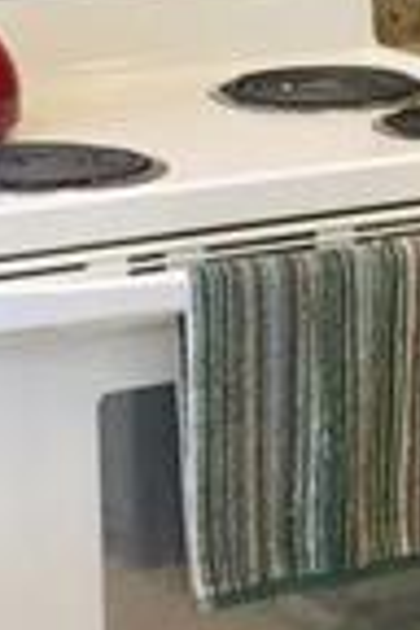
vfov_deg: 9.6
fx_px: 3762
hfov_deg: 6.2
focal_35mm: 215
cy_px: 149
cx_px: 897
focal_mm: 4.15
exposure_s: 1/30
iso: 80
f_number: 2.2
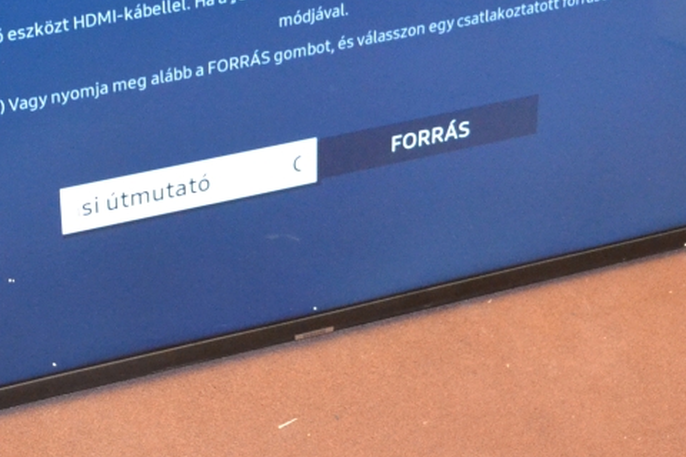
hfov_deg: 18.6
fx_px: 2096
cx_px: 270
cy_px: 12
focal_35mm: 110
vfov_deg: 12.3
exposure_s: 1/60
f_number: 3.8
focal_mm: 22
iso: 2000
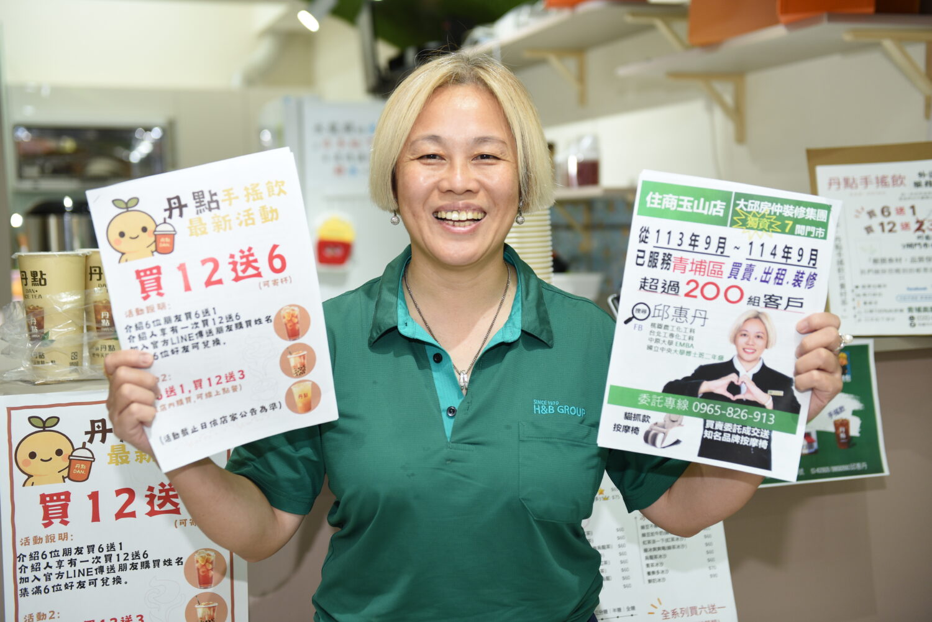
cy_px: 311
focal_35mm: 50
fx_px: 1295
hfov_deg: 39.6
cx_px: 466
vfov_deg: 27.0
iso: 450
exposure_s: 1/250
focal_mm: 50
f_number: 2.8
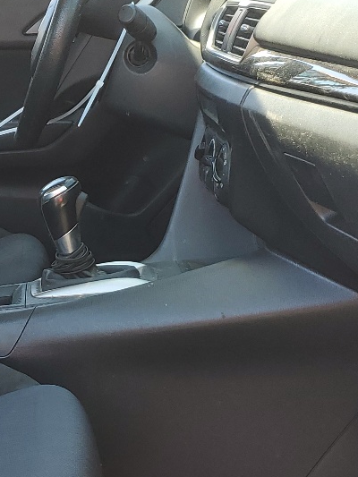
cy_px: 311
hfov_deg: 18.5
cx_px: 13
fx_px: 1075
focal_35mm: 78
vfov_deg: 24.9
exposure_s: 1/192
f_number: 1.5
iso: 50
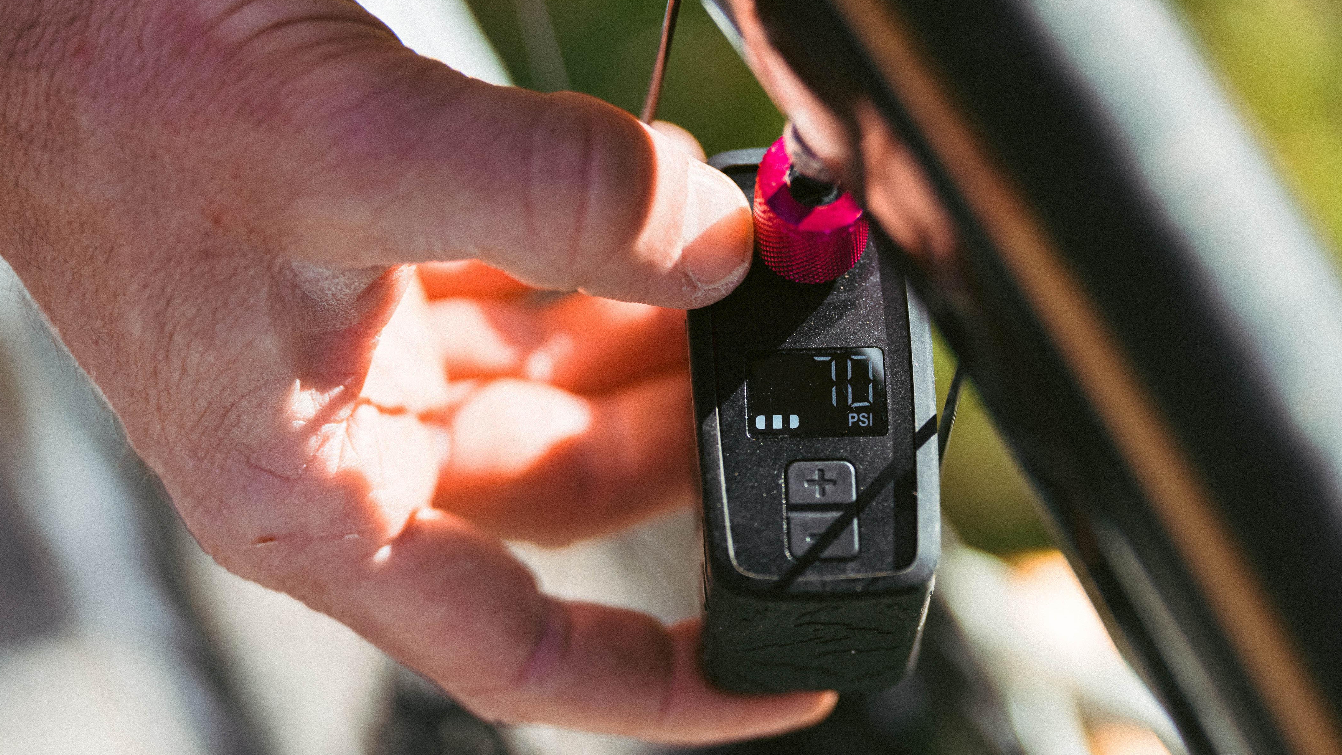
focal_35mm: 104
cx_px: 671
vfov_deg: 11.6
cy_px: 374
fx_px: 3701
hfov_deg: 20.6
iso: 125
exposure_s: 1/2500
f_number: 2.8
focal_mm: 99
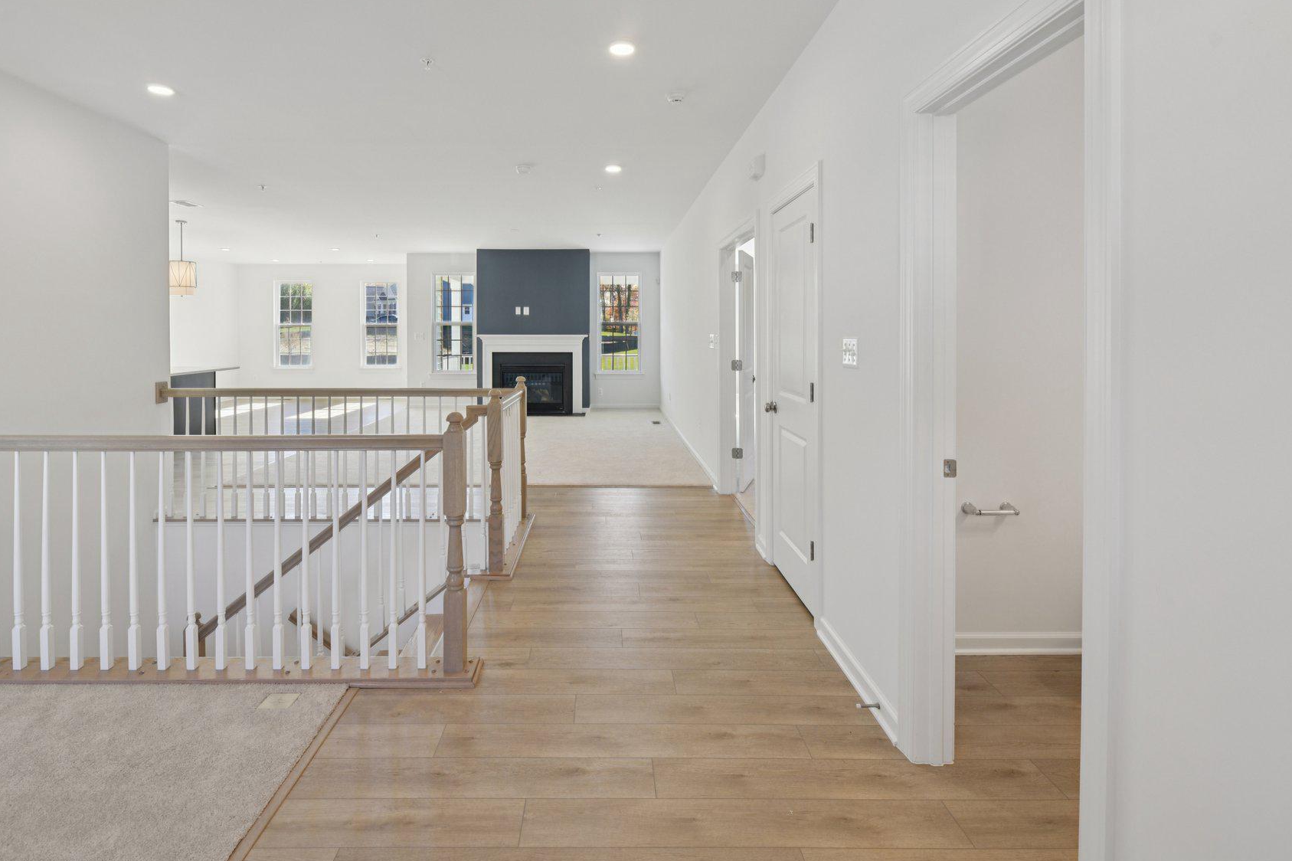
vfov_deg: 69.7
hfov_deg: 93.1
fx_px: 610
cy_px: 346
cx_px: 597
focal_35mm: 17
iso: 100
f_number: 8
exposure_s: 1/15
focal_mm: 14
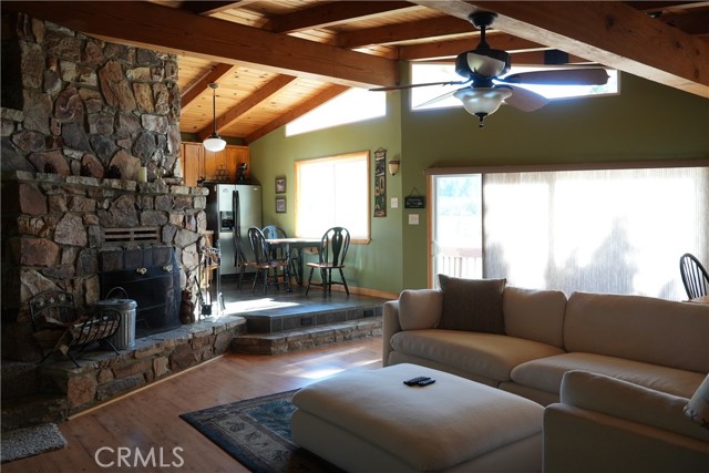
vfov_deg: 46.4
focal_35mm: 28
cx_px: 354
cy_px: 236
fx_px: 552
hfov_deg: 65.5
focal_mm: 28
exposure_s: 1/160
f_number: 4
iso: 1600
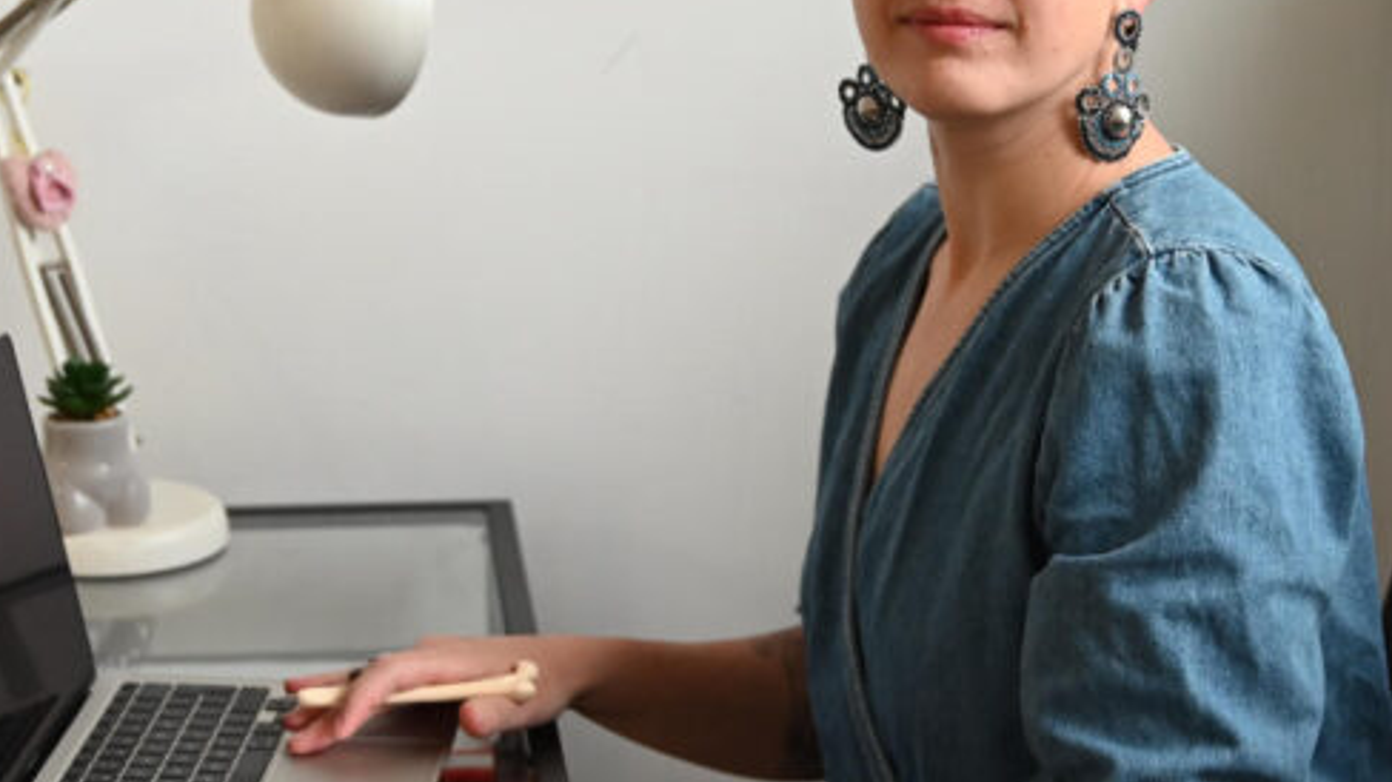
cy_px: 455
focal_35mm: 88
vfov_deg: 13.7
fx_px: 3247
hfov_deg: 24.2
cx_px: 733
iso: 1600
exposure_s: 1/125
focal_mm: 40
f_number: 2.8
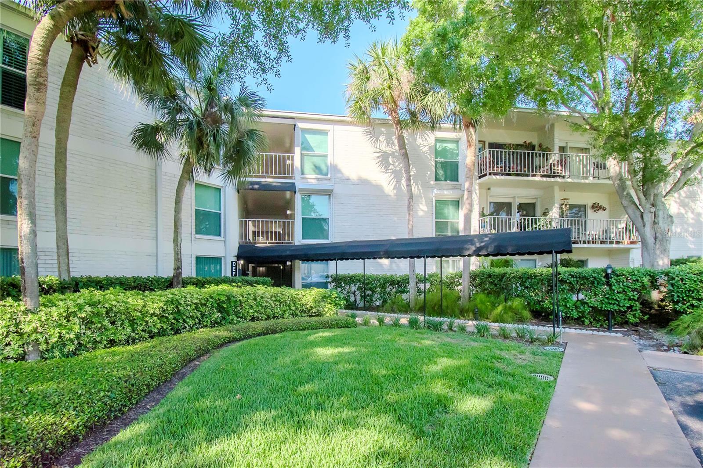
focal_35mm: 18
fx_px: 351
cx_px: 352
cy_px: 234
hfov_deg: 90.0
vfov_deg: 67.4
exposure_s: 1/1000
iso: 800
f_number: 7.1
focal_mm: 12
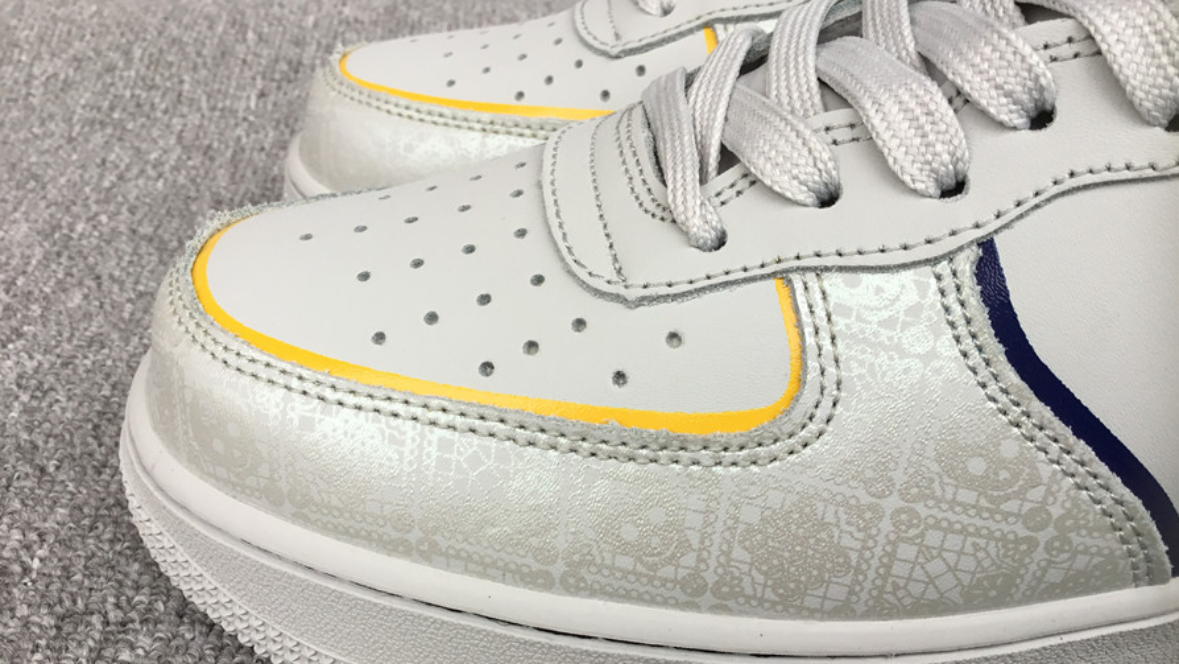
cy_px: 405
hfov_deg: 58.0
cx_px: 588
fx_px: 1063
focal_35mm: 34
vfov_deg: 34.5
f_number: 2.4
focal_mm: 3.3
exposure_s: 1/50
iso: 25
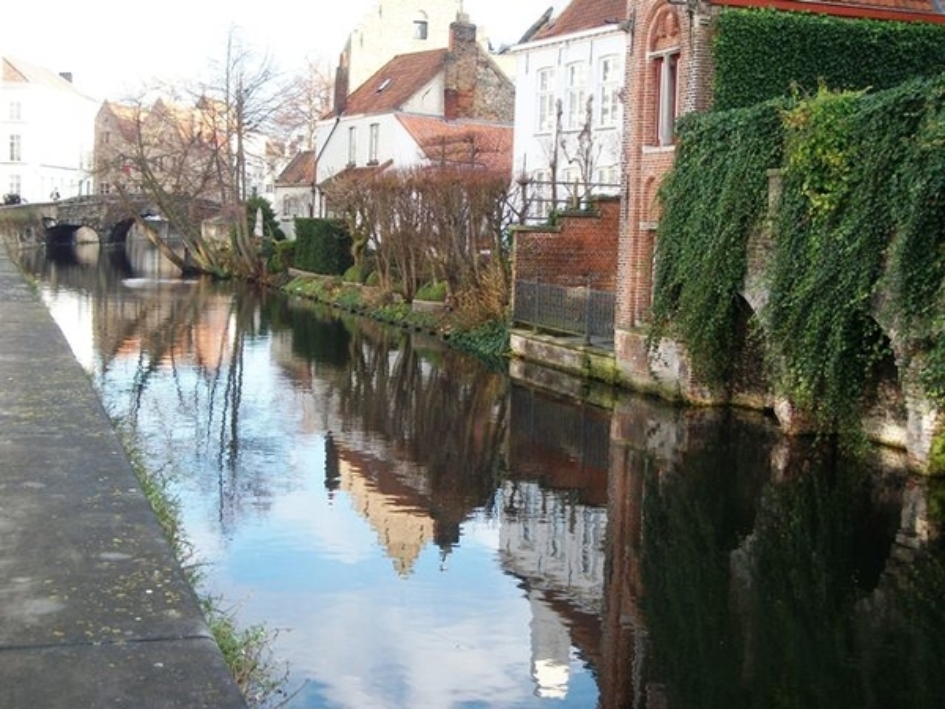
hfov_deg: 38.2
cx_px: 472
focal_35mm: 50
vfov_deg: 29.1
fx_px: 1365
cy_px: 354
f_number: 3.6
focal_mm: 8.8
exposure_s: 1/125
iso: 80
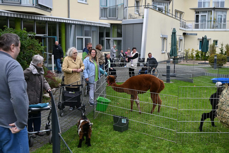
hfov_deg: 47.4
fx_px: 261
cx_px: 114
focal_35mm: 41
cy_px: 76
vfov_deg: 32.7
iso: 200
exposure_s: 1/250
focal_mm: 41
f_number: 5
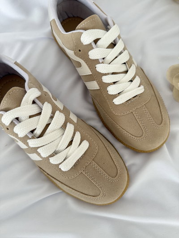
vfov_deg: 71.6
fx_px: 165
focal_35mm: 24
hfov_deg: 56.8
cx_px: 90
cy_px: 119
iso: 160
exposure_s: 1/121
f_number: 1.78
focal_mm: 6.76
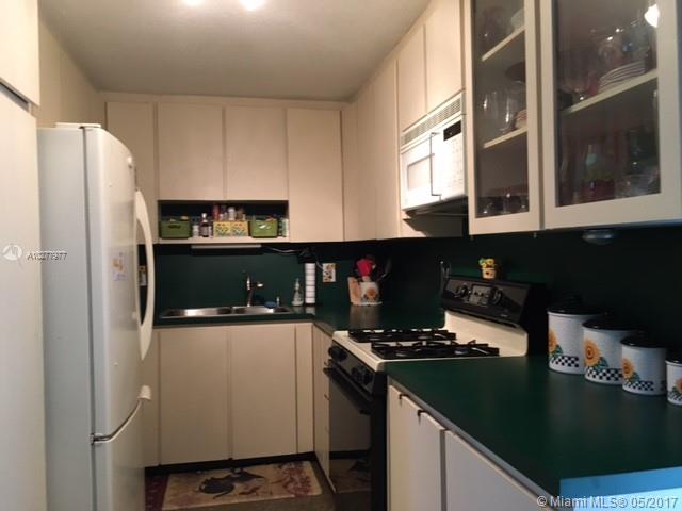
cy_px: 256
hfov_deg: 61.7
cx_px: 341
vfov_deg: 48.2
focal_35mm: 29
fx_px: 571
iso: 200
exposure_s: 1/24
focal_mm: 4.15
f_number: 2.2
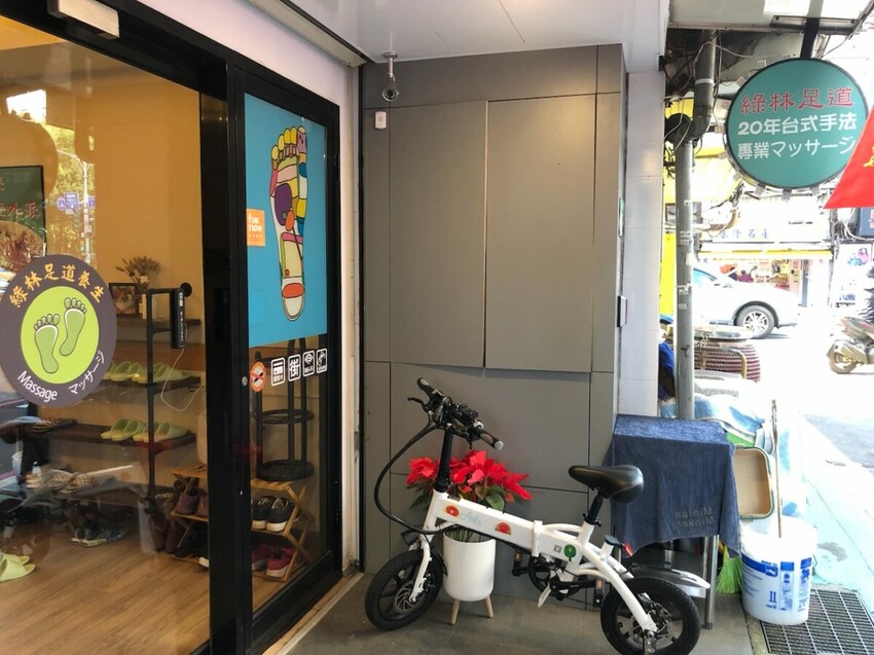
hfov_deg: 63.5
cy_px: 328
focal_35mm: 28
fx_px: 707
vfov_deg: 49.7
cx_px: 437
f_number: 1.8
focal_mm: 3.99
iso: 40
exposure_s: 1/30
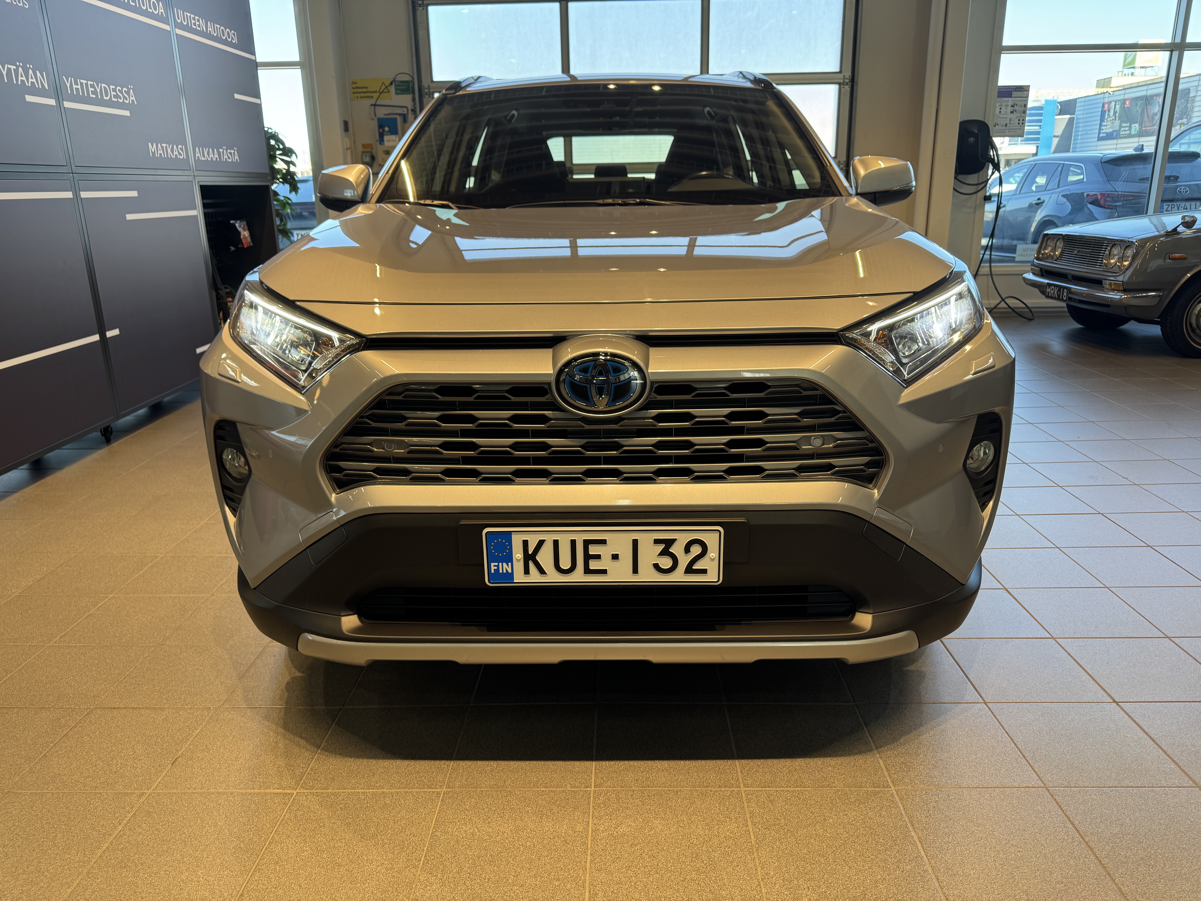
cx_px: 600
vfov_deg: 56.8
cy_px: 450
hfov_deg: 71.6
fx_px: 833
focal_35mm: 24
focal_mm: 6.76
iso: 64
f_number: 1.78
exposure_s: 1/121
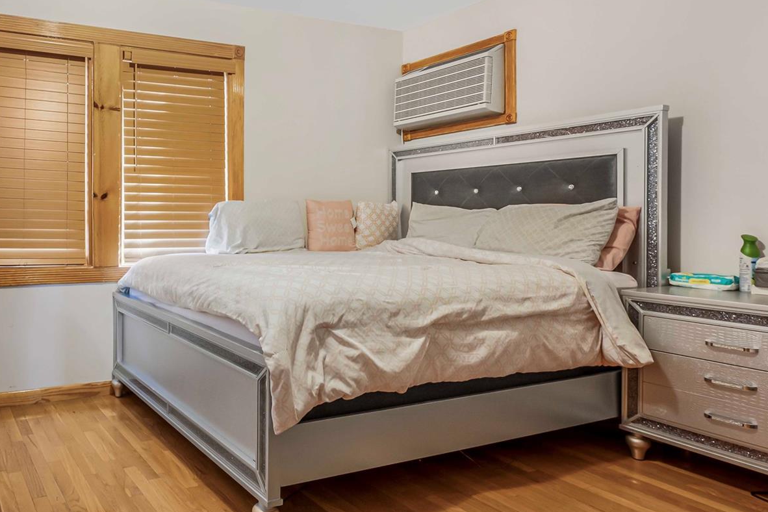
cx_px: 147
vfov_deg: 49.4
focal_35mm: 26
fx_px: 555
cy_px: 221
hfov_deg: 63.1
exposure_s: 1
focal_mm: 15
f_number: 8
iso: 800
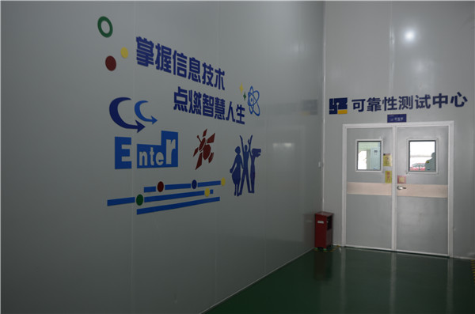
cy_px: 157
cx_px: 238
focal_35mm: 33
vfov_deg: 39.8
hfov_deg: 57.3
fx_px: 434
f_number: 4
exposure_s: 1/10
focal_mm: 22
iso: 180
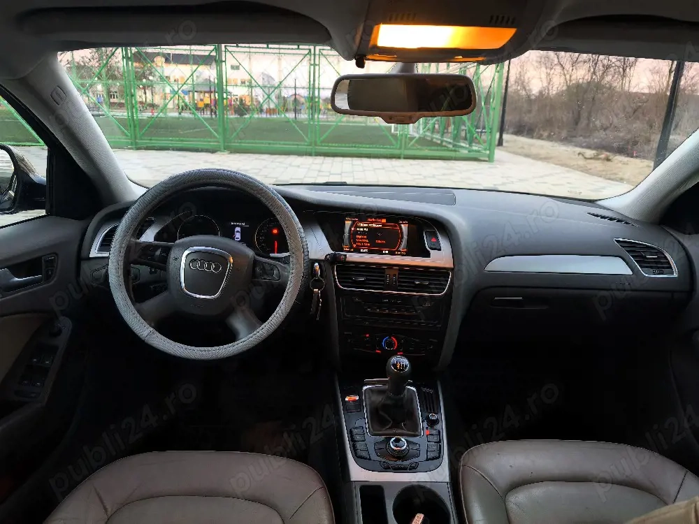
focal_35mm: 23
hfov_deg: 73.9
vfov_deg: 58.9
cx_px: 350
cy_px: 262
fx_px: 464
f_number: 1.6
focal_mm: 6.57
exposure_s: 1/101
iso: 250
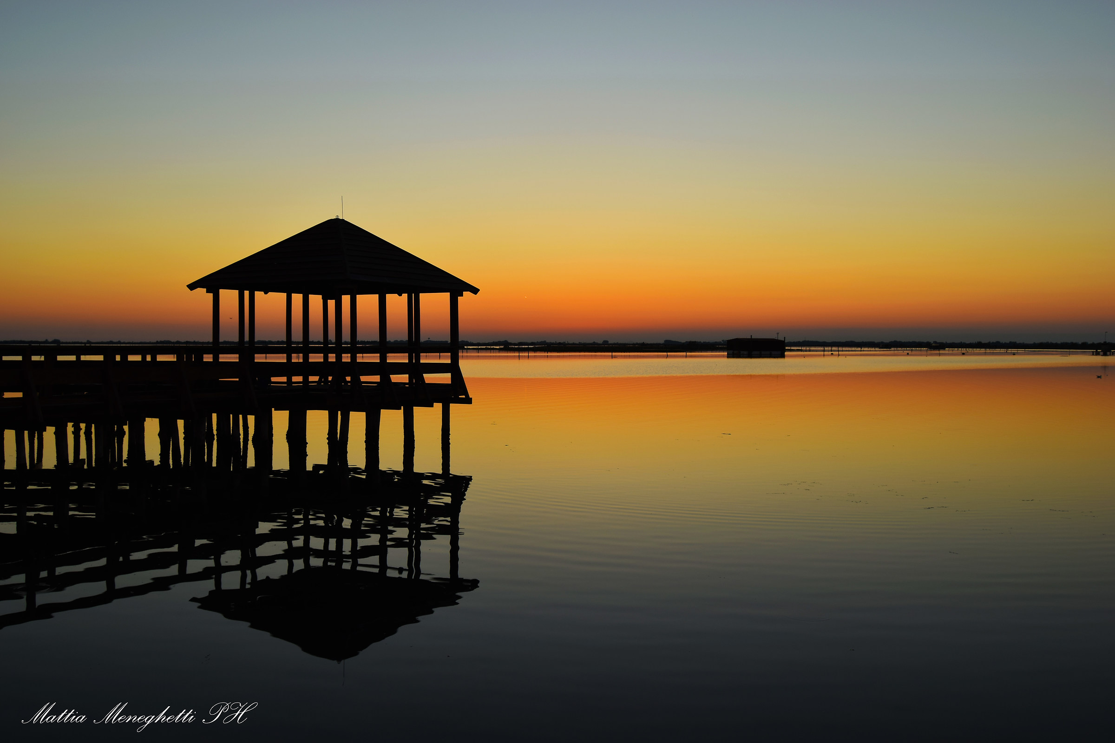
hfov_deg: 57.2
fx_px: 1022
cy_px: 372
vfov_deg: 40.0
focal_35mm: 33
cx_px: 558
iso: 100
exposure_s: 1/25
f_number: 9
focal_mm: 22
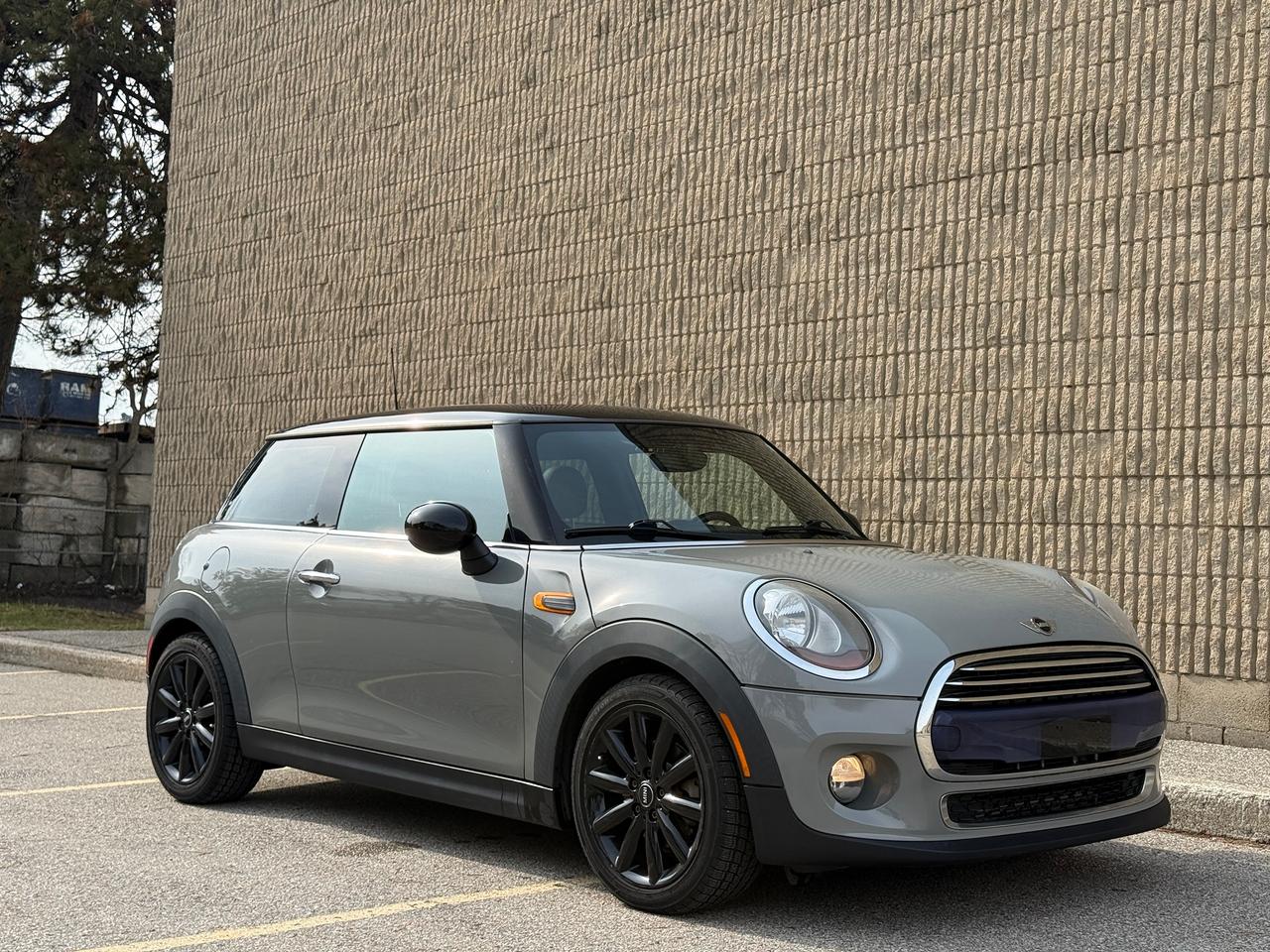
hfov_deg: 39.7
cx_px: 635
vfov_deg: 30.3
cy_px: 476
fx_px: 1761
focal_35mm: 48
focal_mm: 6.76
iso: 80
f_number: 1.78
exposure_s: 1/3096
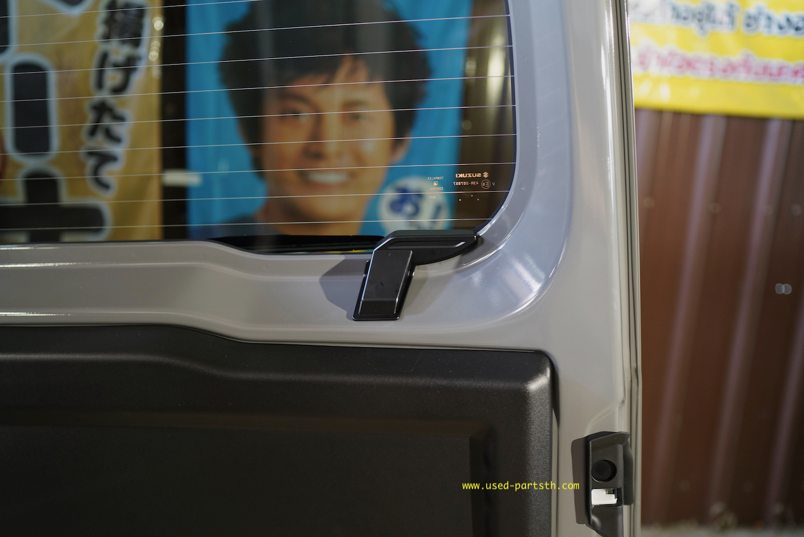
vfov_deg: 37.9
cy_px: 268
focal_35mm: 35
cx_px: 402
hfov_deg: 54.4
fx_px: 782
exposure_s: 1/40
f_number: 2
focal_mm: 35
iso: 1250
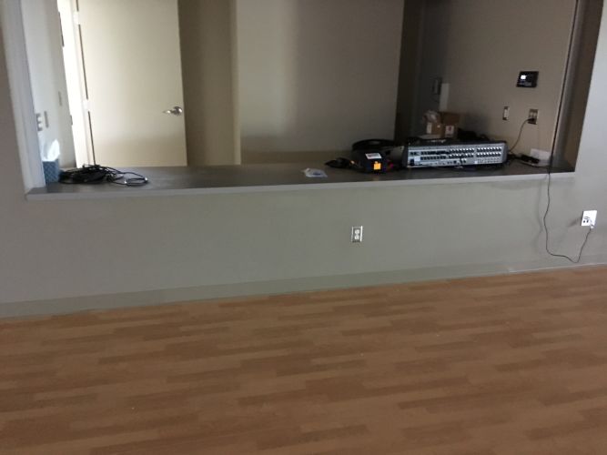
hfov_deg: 61.7
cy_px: 228
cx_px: 304
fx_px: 508
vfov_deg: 48.2
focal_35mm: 29
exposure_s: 1/15
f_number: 2.2
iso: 400
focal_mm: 4.15
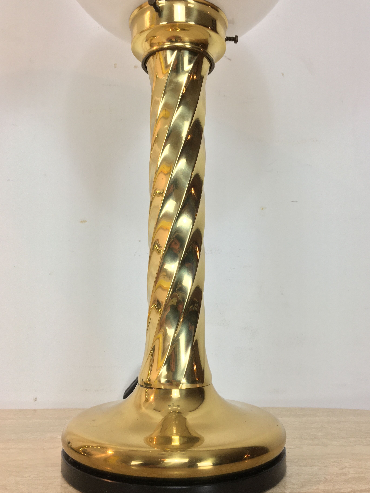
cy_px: 241
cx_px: 193
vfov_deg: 56.8
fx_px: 456
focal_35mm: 32
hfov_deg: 44.2
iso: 25
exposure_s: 1/33
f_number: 2.2
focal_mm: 4.15
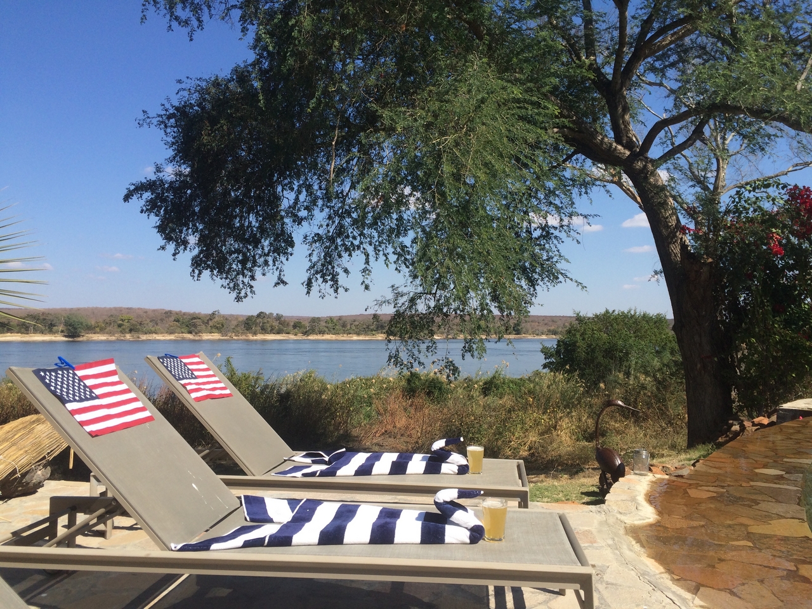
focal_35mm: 29
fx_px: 680
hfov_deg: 61.7
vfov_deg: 48.2
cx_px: 406
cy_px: 304
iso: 32
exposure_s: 1/2053
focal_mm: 4.15
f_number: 2.2
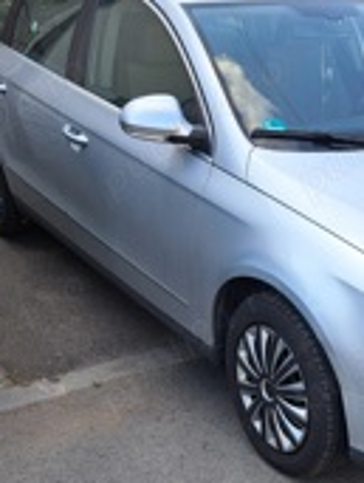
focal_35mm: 56
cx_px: 291
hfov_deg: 25.7
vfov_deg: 33.3
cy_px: 390
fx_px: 782
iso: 50
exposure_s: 1/156
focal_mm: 5.23
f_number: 1.8
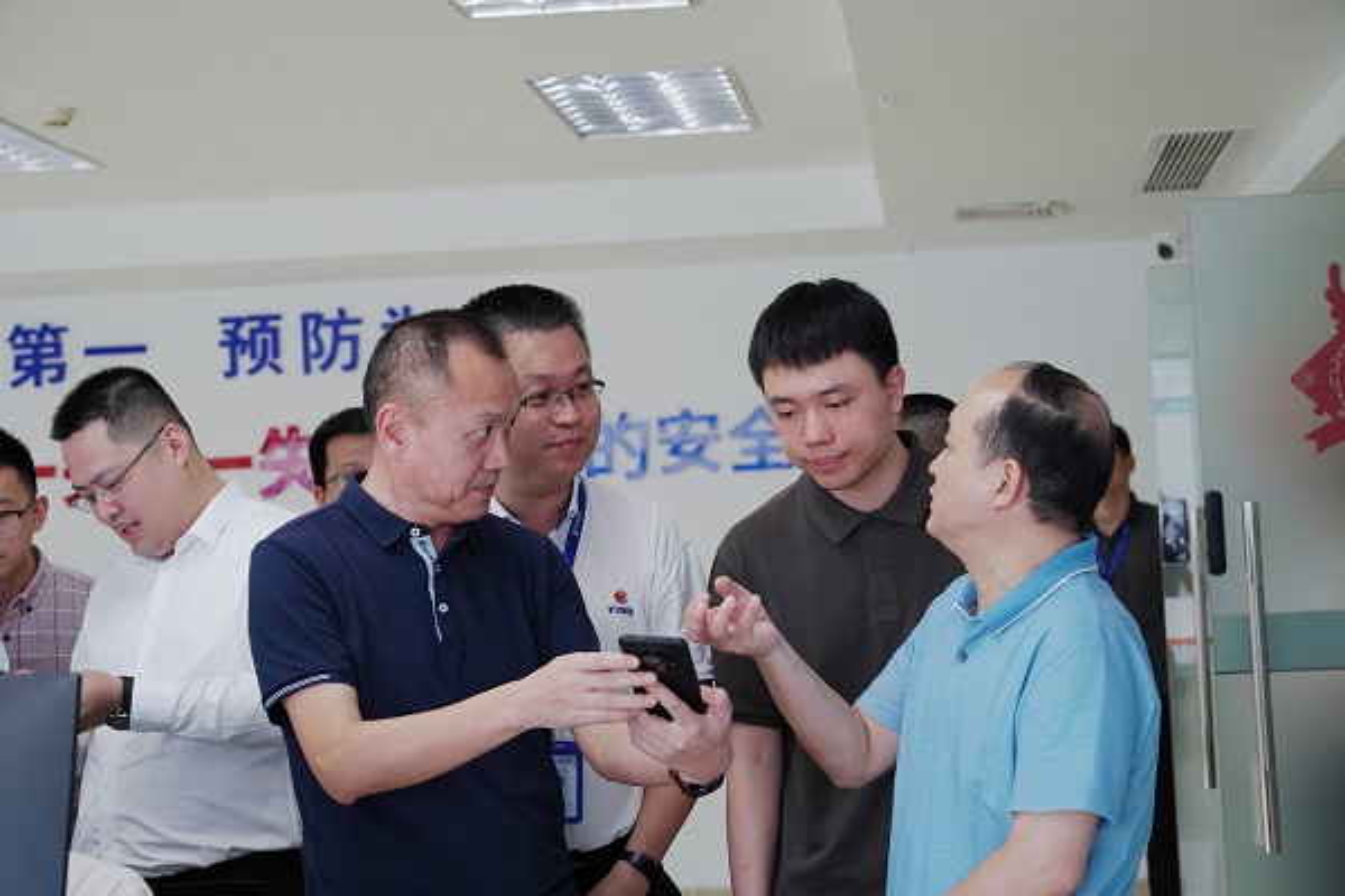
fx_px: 2615
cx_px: 672
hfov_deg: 28.8
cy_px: 448
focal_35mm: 70
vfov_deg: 19.5
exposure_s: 1/100
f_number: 5.6
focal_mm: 70
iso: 1000
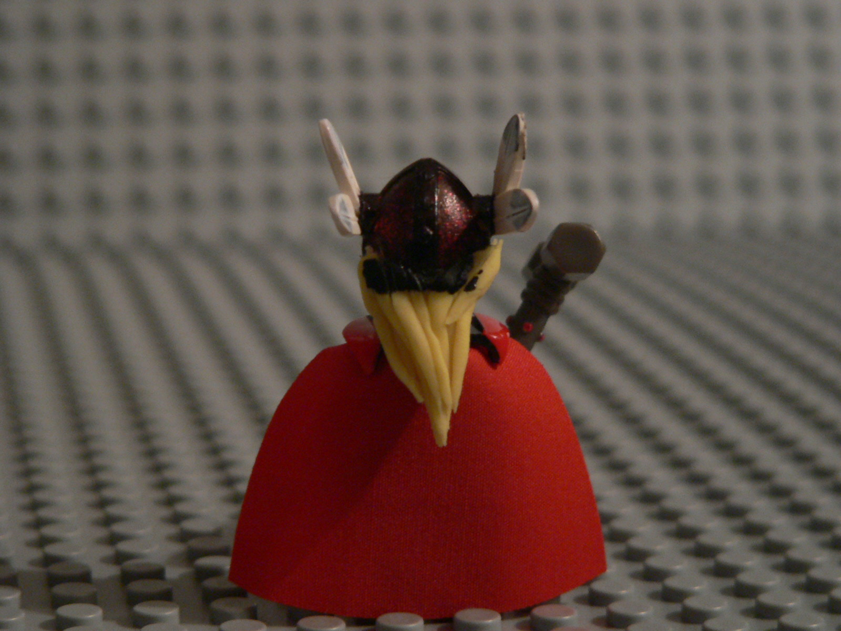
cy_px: 316
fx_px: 2818
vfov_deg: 12.8
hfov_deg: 17.0
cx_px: 420
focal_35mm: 116
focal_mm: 19.2
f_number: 2.8
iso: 200
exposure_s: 1/4
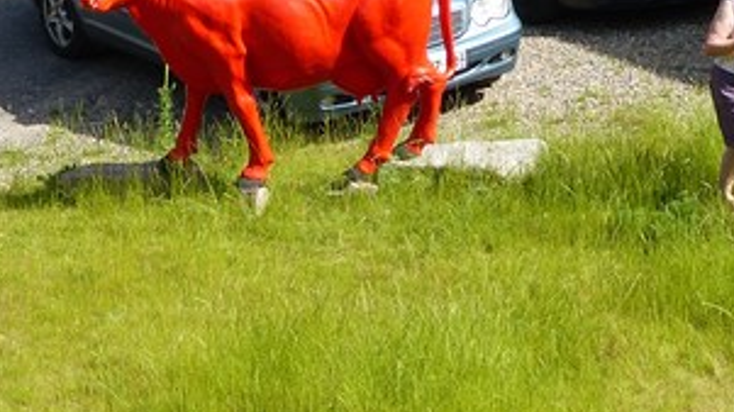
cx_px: 539
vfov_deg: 5.5
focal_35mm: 220
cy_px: -227
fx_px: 4280
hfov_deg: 9.8
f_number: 4
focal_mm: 13
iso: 100
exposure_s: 1/500
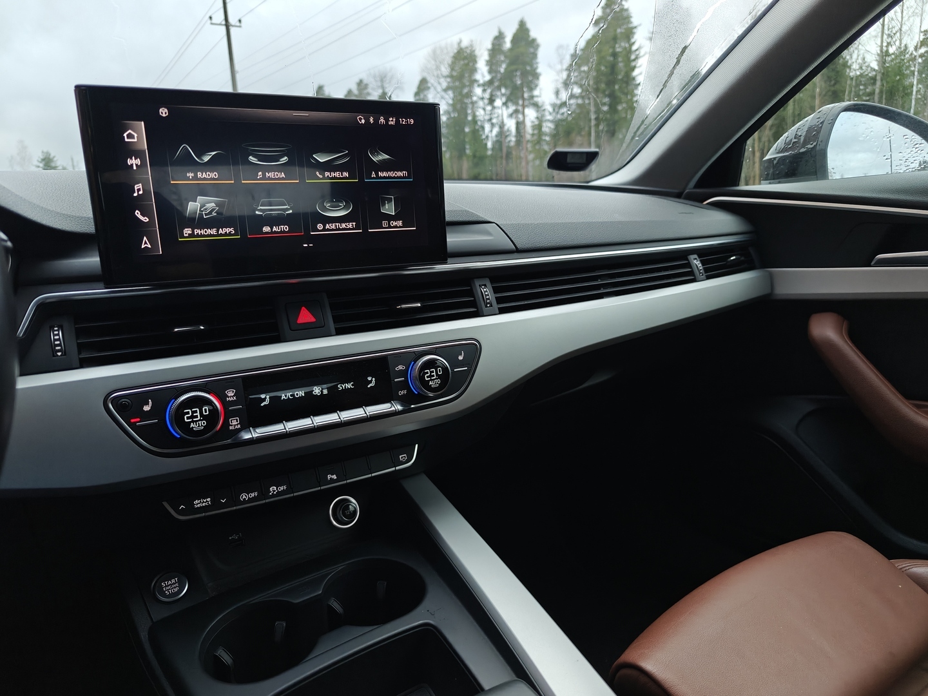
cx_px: 464
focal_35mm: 23
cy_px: 348
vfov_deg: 58.9
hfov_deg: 73.9
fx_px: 617
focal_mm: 6.06
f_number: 1.6
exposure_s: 1/120
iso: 400
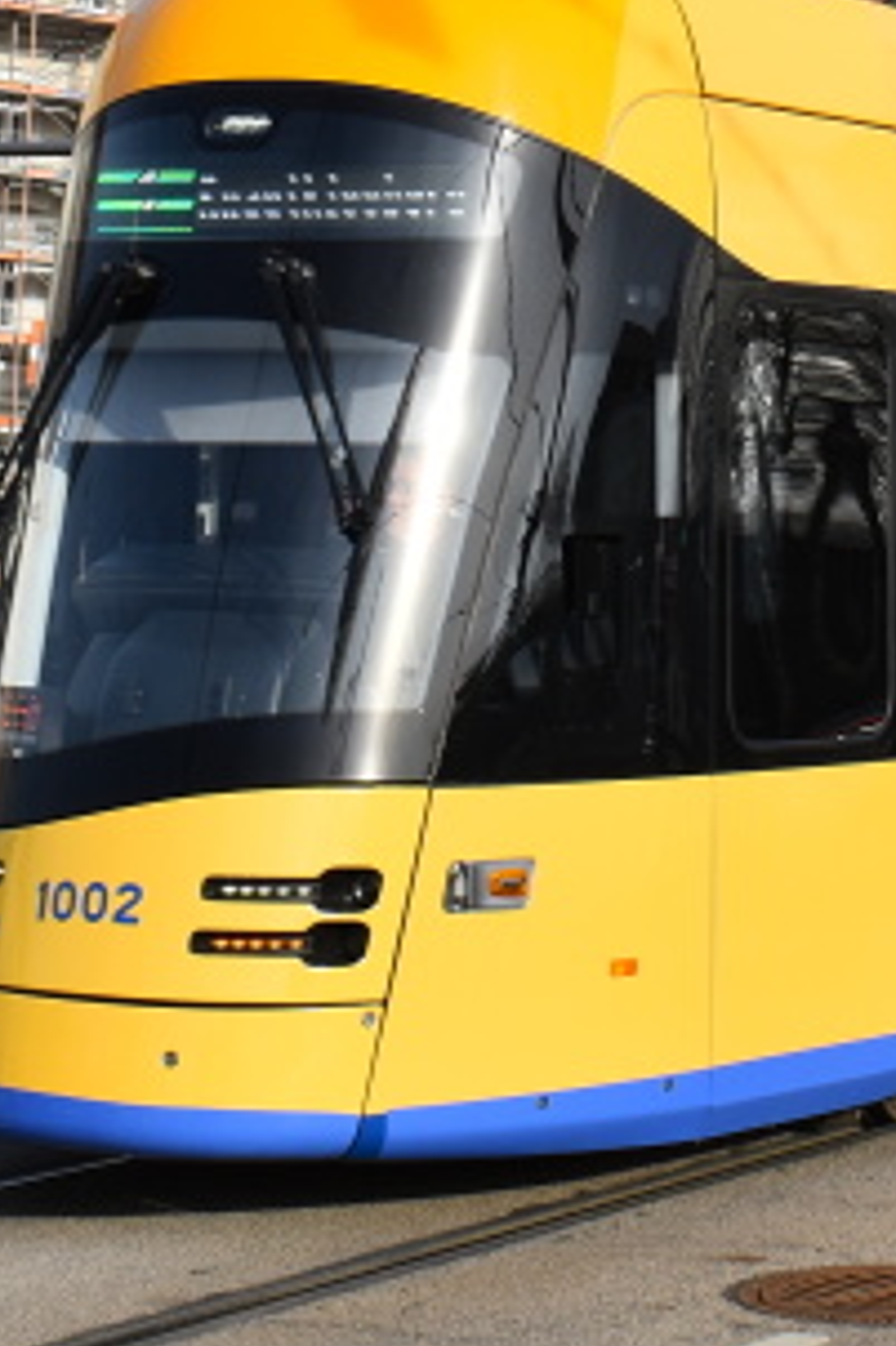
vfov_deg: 17.9
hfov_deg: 12.1
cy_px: 42
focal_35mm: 112
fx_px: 4186
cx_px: 927
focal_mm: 22
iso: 200
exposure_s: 1/400
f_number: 10
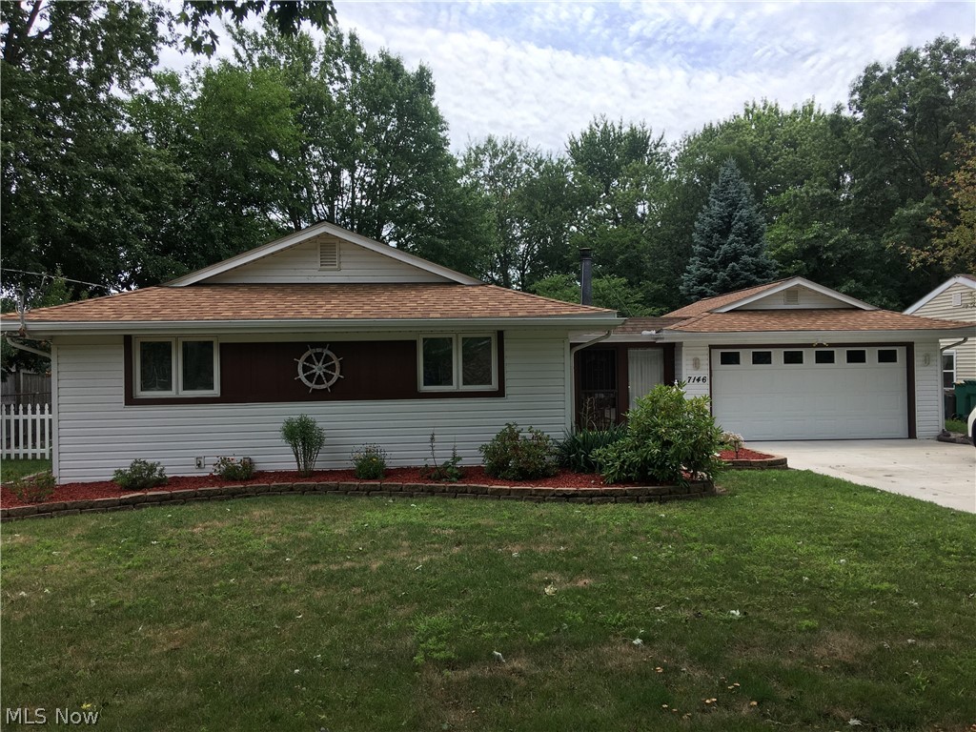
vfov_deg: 48.2
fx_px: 818
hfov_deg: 61.7
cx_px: 488
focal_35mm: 29
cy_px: 366
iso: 25
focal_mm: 4.15
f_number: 2.2
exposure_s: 1/950
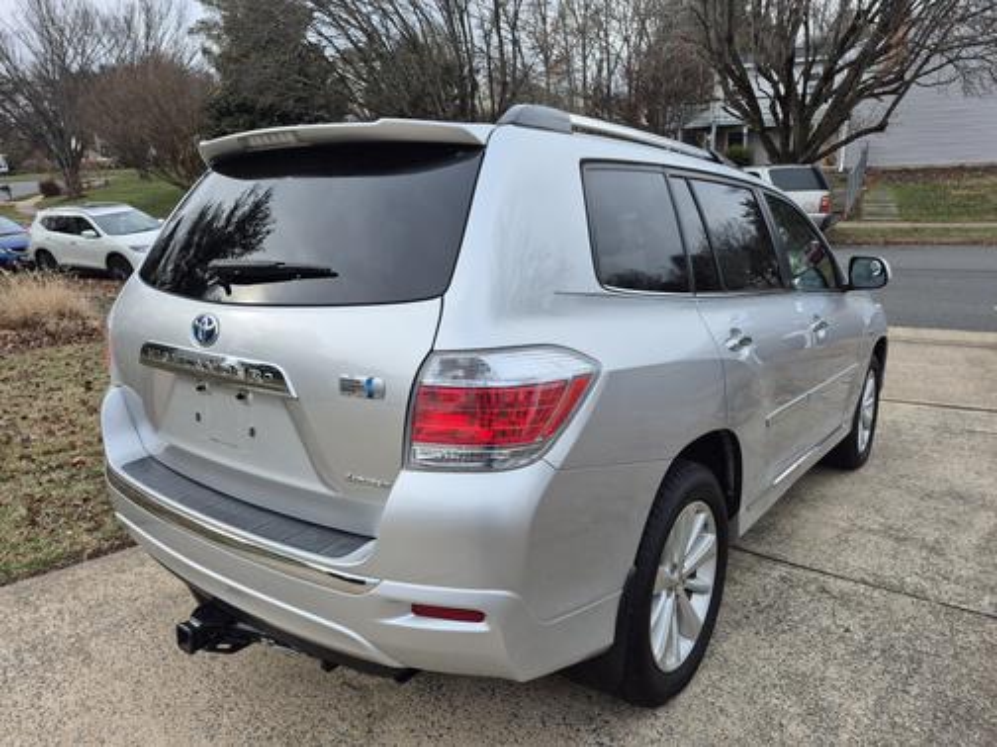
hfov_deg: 73.9
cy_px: 374
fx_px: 662
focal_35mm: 23
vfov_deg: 58.9
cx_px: 498
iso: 25
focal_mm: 5.4
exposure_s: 1/596
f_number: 1.8
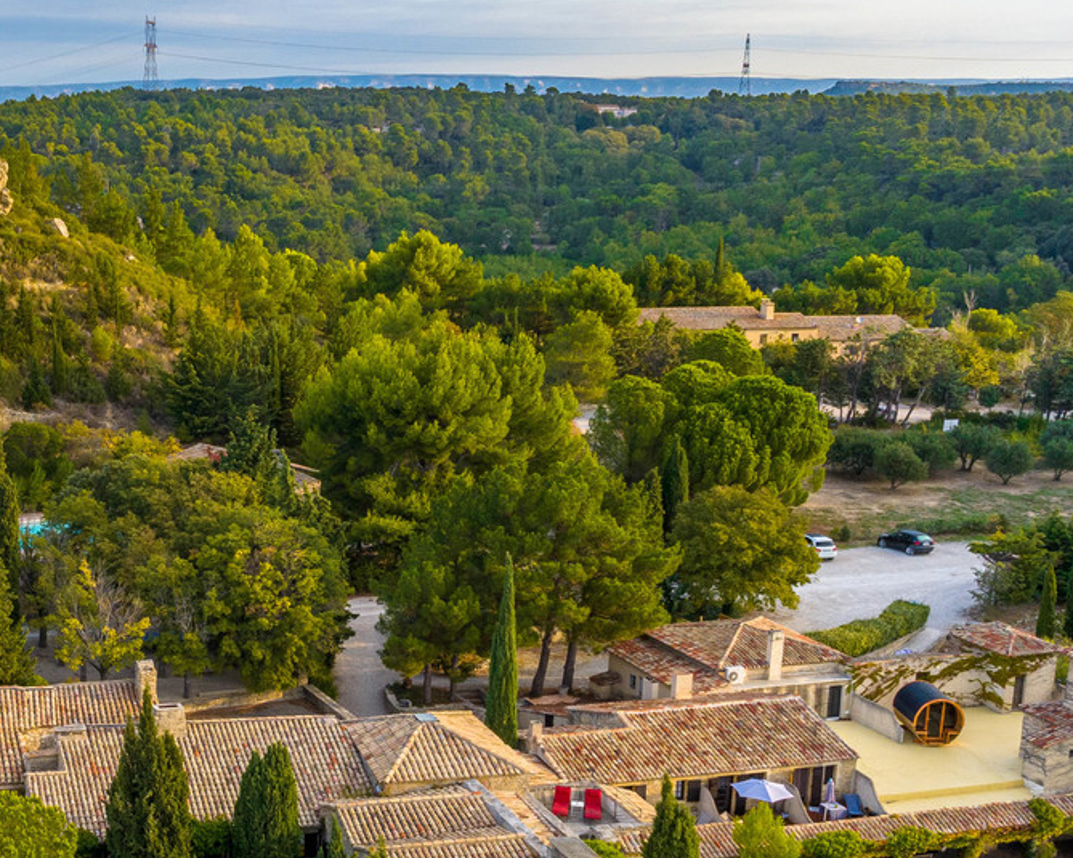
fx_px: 1778
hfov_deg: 32.1
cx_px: 132
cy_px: 568
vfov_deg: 27.0
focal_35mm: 56
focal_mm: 12.3
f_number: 8
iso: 100
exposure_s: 1/80
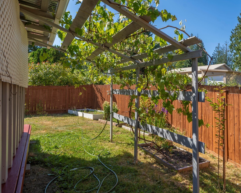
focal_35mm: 23
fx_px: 164
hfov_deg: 72.2
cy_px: 96
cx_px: 138
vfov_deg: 60.9
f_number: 6.7
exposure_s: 1/200
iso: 100
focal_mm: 20
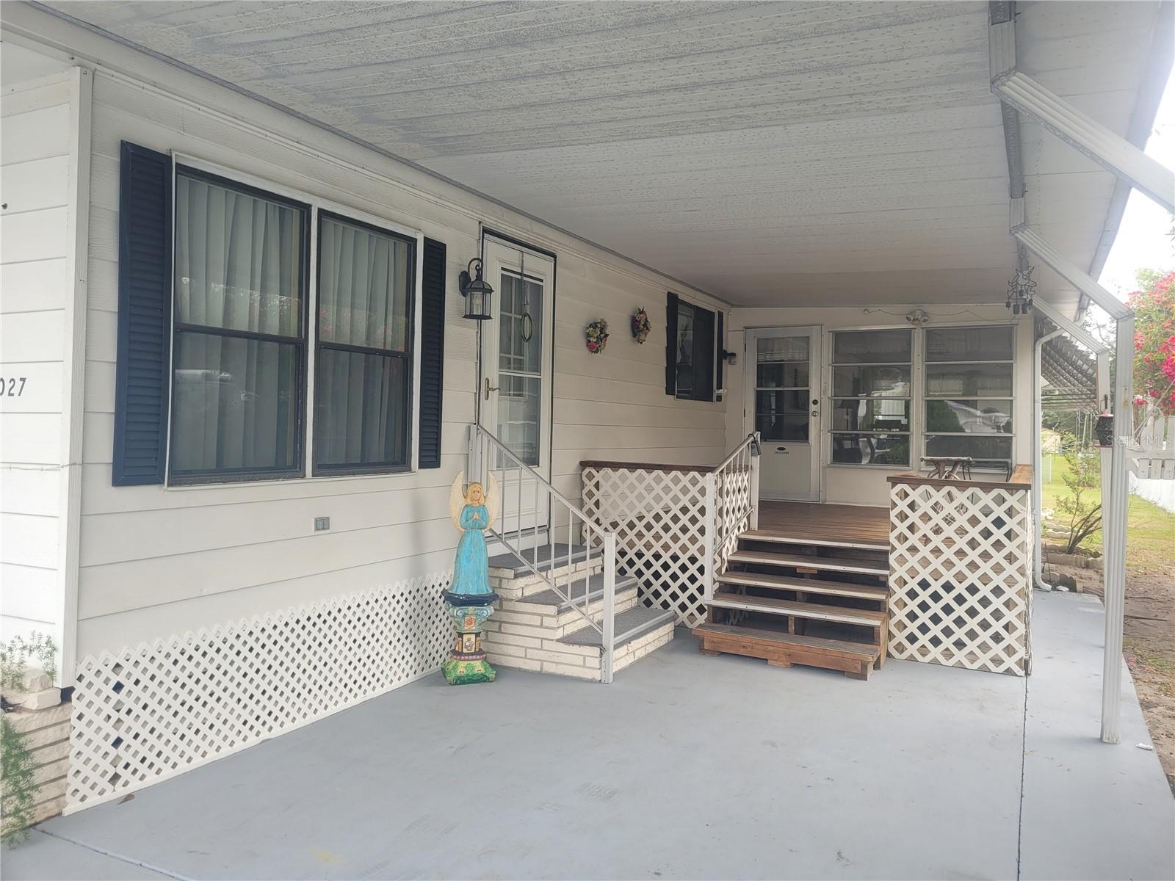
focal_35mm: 26
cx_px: 588
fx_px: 883
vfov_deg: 53.1
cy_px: 440
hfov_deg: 67.3
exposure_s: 1/229
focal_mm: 5.4
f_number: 1.8
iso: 40
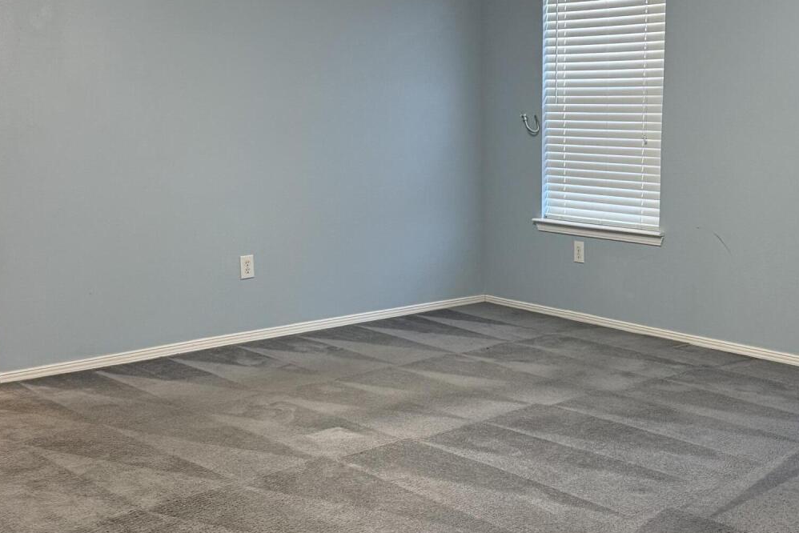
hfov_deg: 39.3
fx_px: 1110
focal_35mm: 50
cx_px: 505
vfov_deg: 27.0
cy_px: 295
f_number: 1.78
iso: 250
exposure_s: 1/60
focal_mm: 6.76
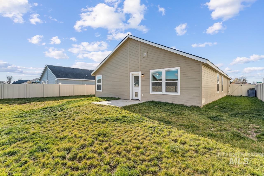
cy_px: 88
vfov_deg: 69.2
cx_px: 132
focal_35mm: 17
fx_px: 128
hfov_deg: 91.9
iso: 400
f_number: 13
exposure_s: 1/250
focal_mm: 17.4
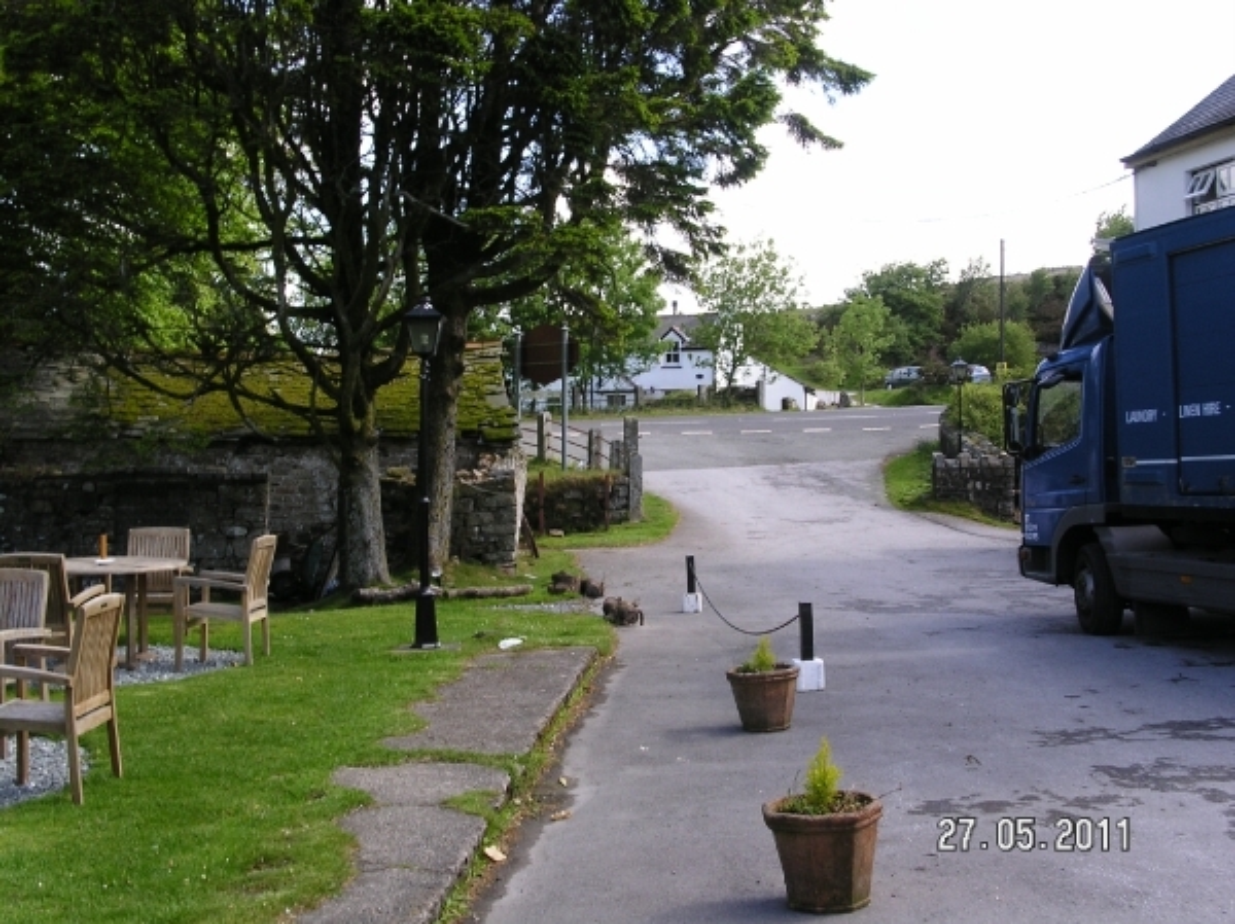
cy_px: 462
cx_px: 618
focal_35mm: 38
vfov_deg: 37.7
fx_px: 1355
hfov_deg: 49.0
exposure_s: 1/180
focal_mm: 7.8
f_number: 5.6
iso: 100
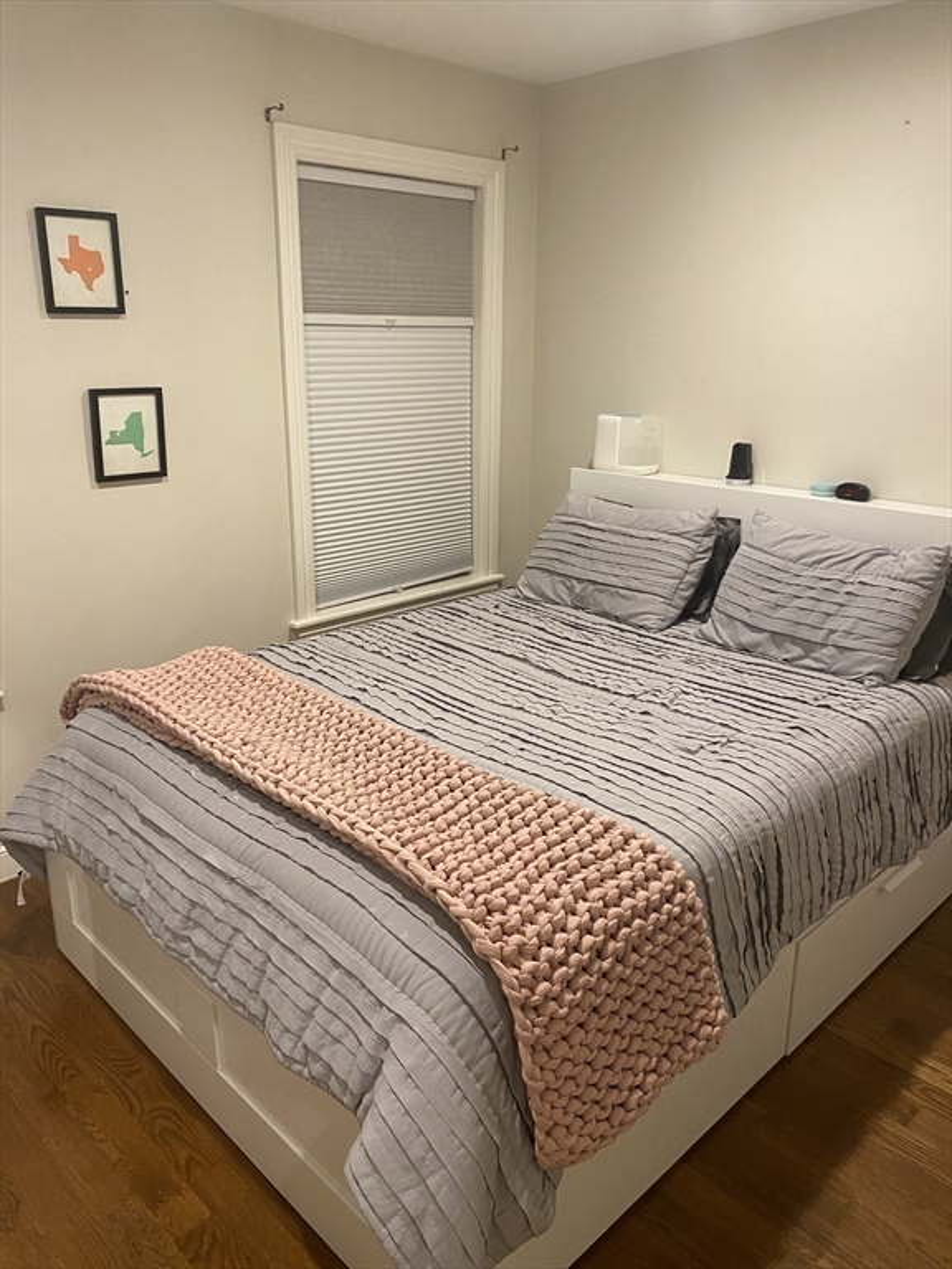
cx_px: 476
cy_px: 634
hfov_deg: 53.1
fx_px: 953
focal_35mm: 26
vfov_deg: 67.3
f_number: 1.8
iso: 250
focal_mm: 4.25
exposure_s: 1/60
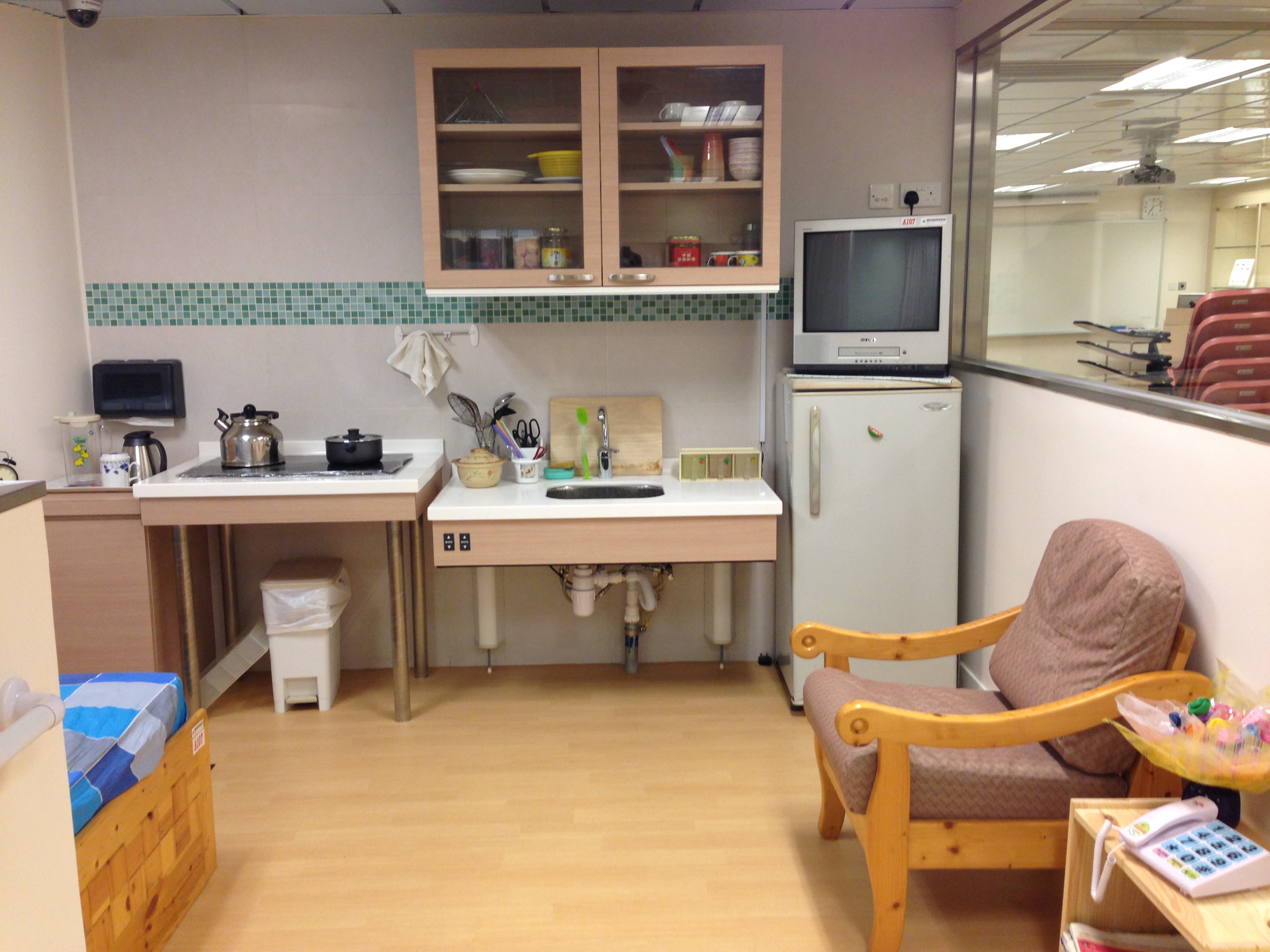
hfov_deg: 55.4
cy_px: 476
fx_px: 1211
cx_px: 635
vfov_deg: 42.9
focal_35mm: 33
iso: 80
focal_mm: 4.12
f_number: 2.4
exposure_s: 1/20
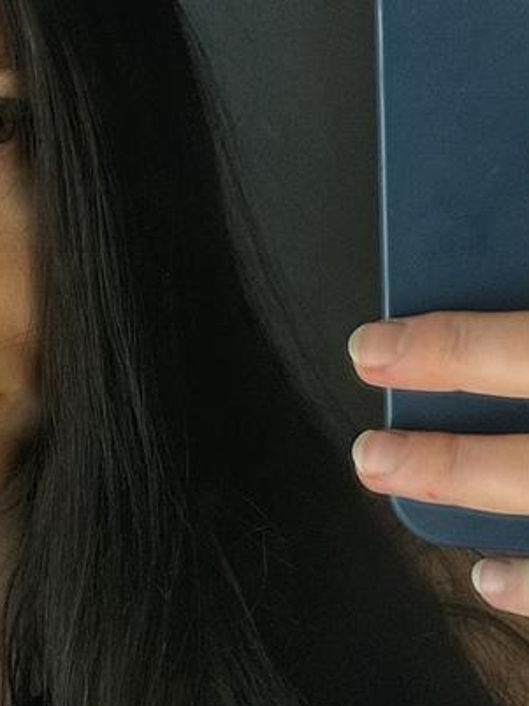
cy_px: 393
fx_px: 3121
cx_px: 18
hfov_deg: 9.6
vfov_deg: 12.9
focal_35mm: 153
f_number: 1.78
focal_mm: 6.76
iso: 160
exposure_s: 1/50
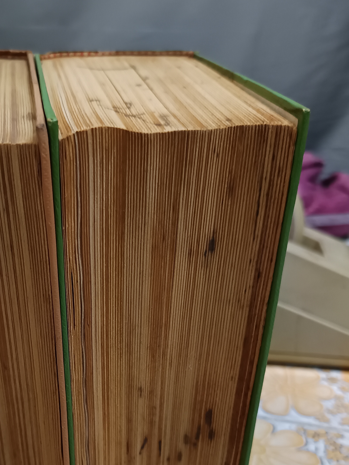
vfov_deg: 40.1
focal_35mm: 45
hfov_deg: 31.8
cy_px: 382
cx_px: 103
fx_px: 605
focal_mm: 5.31
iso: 1193
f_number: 1.7
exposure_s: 1/25
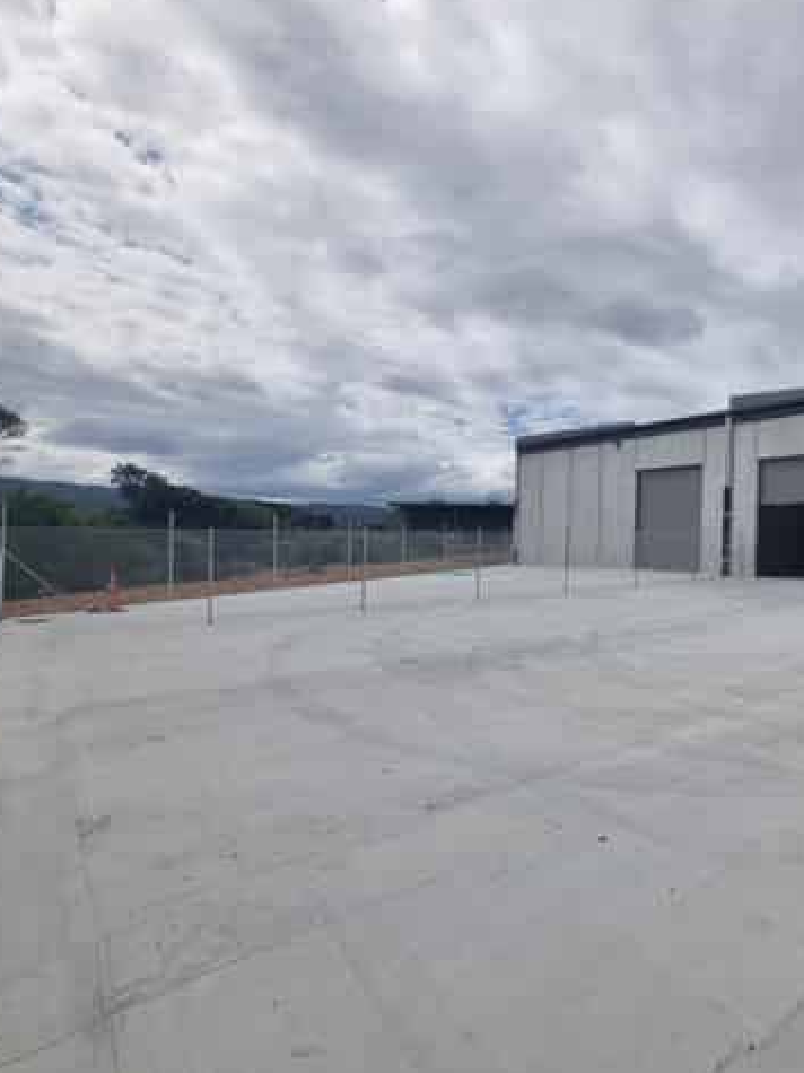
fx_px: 558
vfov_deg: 87.8
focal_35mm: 18
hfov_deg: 63.6
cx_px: 673
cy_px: 541
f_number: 2.2
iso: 50
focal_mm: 2.2
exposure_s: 1/4368
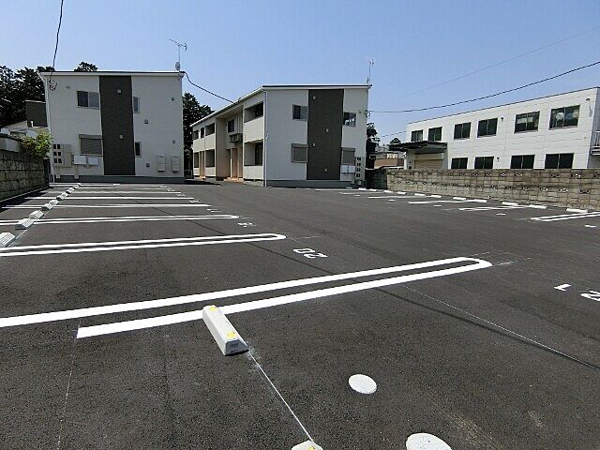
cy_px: 225
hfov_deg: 84.7
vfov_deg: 68.7
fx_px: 329
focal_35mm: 19
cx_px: 300
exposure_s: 1/320
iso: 80
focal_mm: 4.06
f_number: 6.9
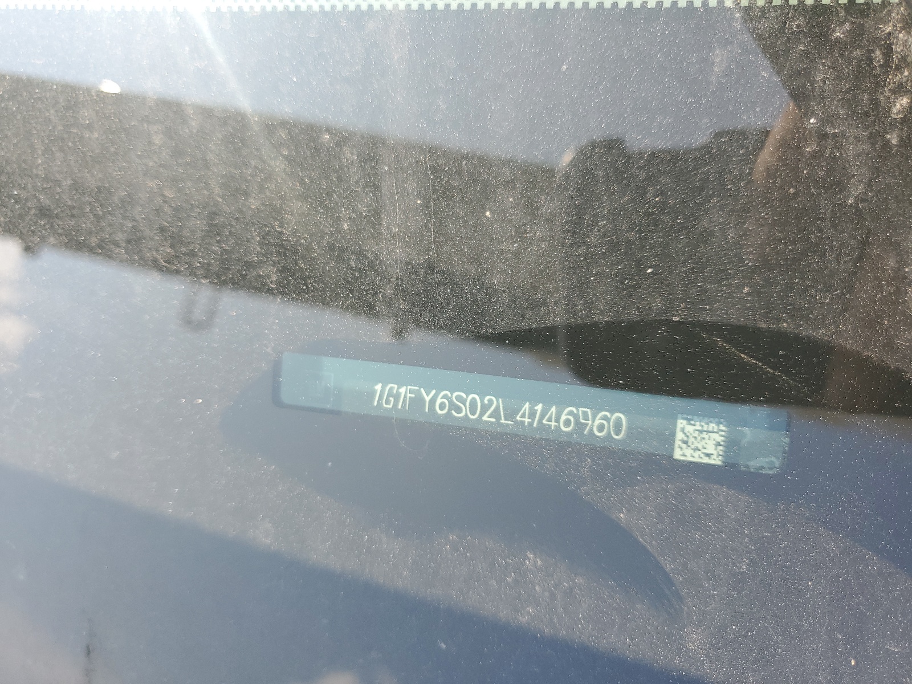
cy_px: 342
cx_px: 456
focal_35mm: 26
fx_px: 685
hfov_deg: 67.3
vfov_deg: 53.1
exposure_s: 1/588
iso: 50
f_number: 1.5
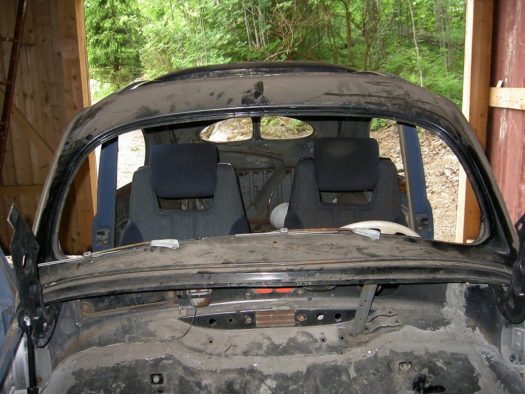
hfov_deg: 54.0
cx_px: 262
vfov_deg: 41.8
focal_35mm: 34
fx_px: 516
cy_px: 197
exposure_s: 1/60
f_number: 2.8
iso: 100
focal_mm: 5.6
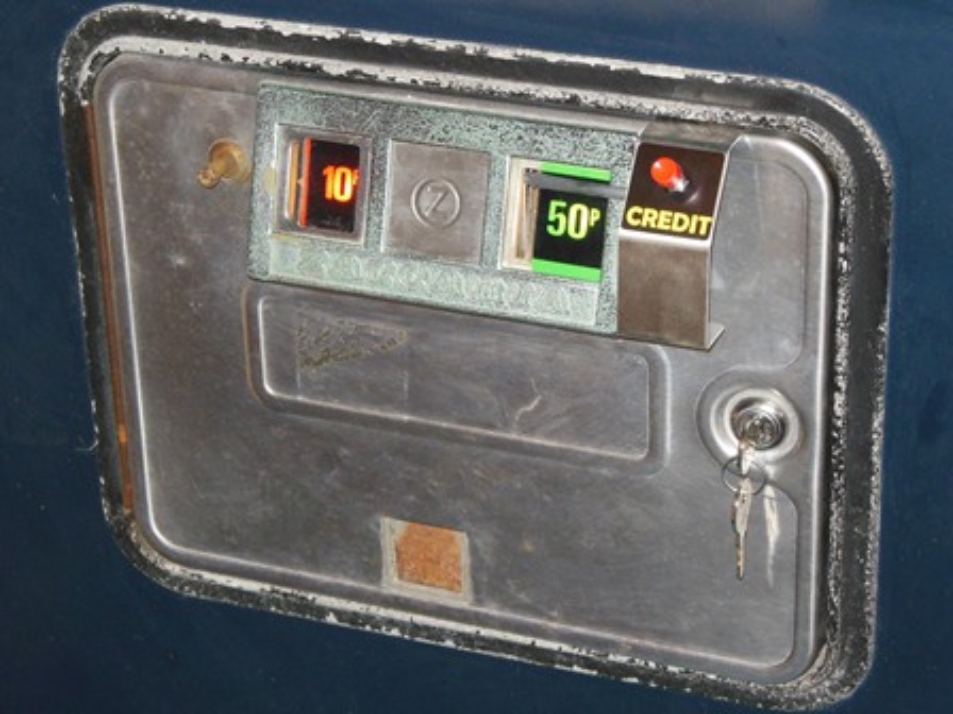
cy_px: 357
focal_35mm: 87
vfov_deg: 17.0
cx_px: 476
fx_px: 2395
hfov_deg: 22.5
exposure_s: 1/60
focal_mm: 15.5
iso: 500
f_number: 4.6
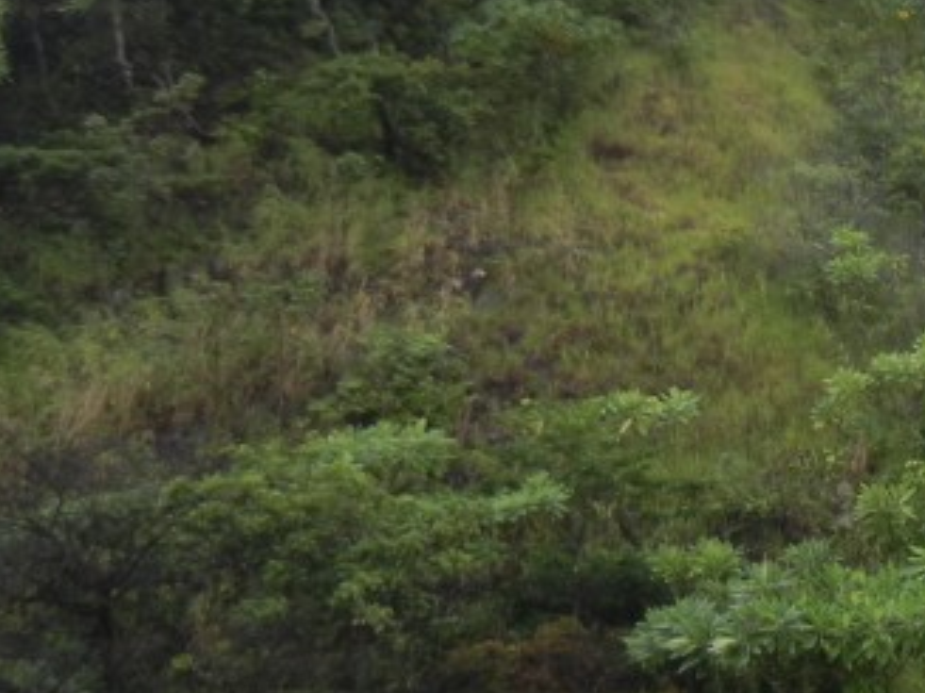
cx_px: 1284
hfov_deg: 18.9
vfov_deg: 15.6
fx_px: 2511
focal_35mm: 94
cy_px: 110
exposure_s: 1/53.2
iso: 217
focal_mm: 5.4
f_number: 3.5
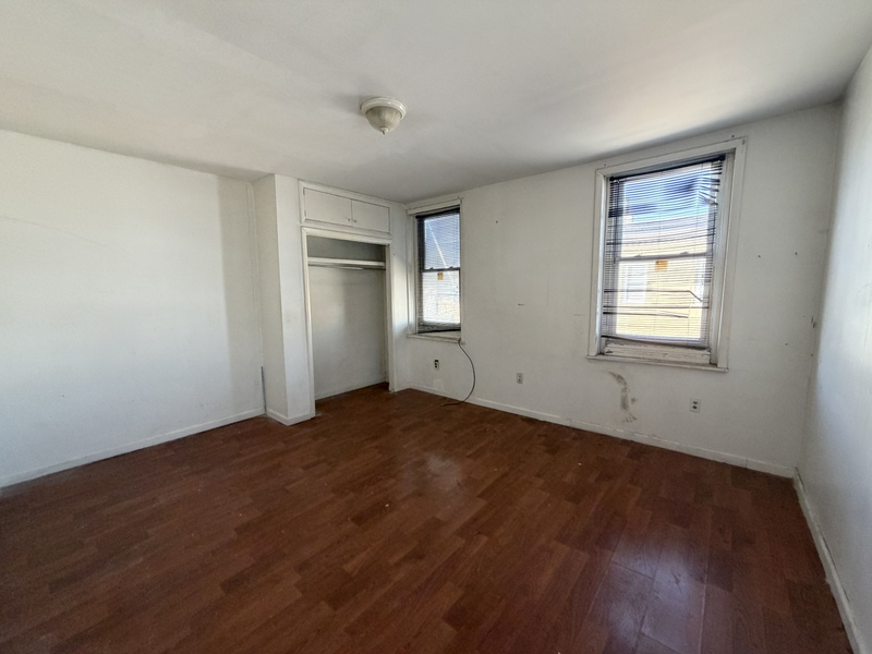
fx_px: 353
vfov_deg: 85.7
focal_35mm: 14
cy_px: 327
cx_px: 436
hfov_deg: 102.1
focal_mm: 2.22
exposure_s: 1/121
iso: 320
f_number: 2.2
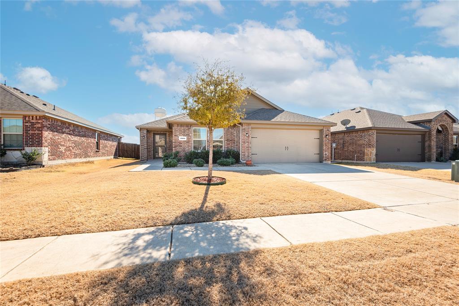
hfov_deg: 96.7
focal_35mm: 16
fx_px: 204
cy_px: 153
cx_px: 230
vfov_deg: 73.8
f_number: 7.1
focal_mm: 16
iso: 100
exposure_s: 1/250
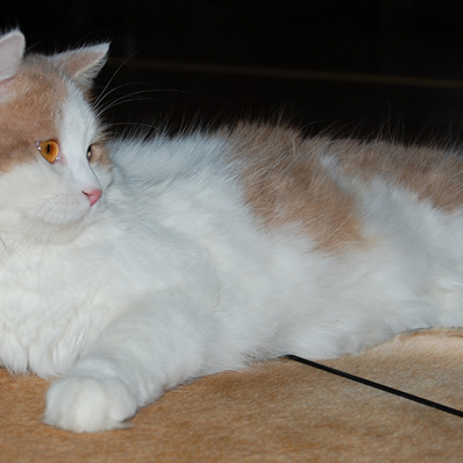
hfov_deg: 17.4
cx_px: 157
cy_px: 232
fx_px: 1513
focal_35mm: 100
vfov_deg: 17.4
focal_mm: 52
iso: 200
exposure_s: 1/125
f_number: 5.6
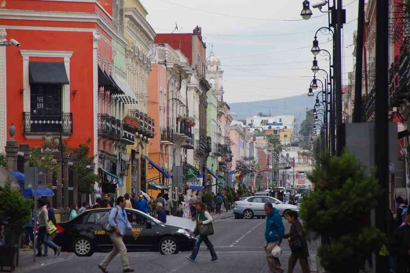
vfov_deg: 5.1
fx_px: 3075
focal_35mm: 270
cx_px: 205
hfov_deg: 7.6
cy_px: 136
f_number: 10
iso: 400
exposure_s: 1/250
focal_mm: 180
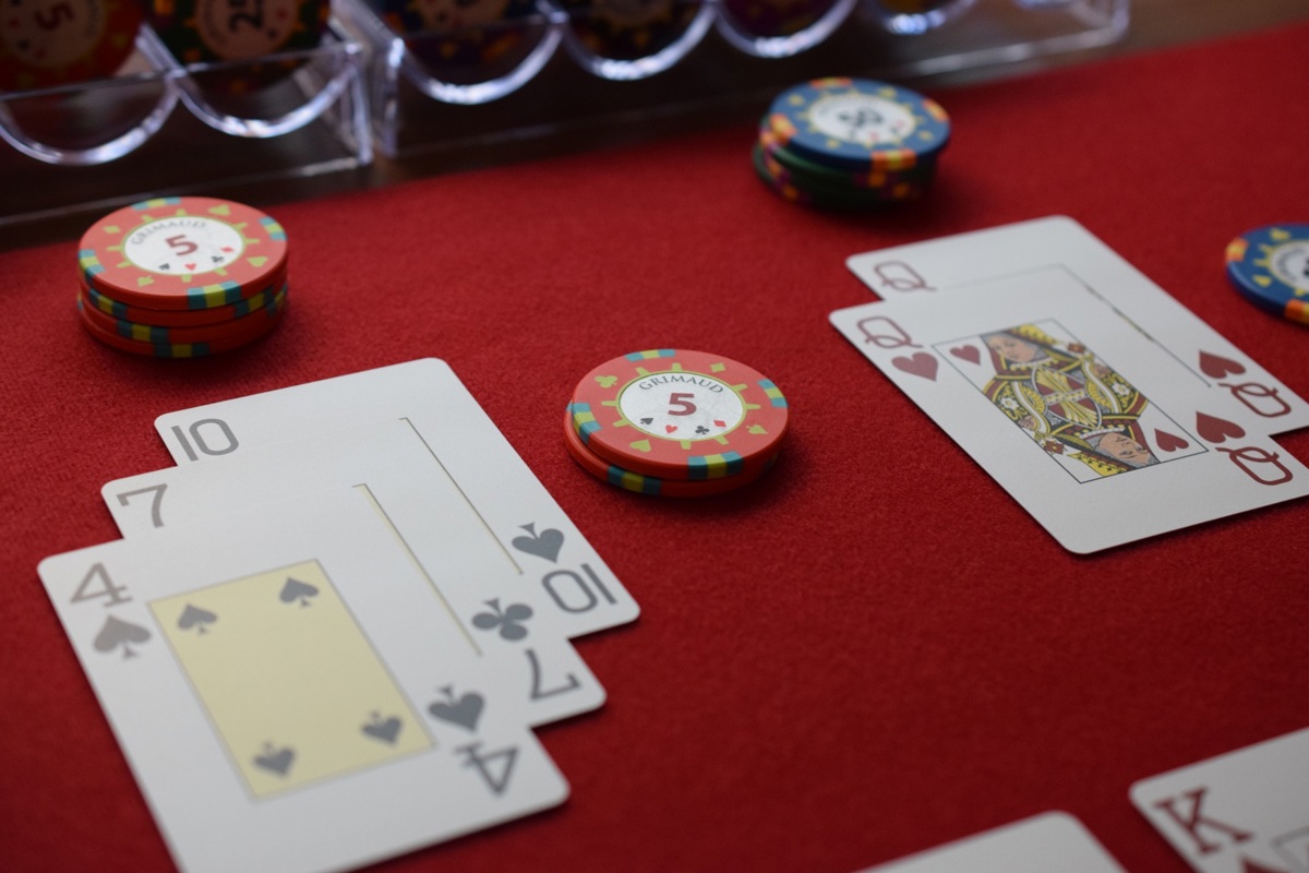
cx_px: 654
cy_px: 436
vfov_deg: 22.6
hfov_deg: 33.4
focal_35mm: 60
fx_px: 2181
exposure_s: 1/125
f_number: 4
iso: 1400
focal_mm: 40
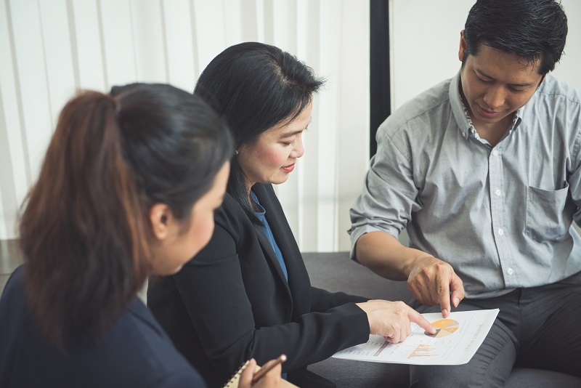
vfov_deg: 19.5
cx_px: 290
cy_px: 194
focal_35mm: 70
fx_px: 1130
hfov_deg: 28.8
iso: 500
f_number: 4
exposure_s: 1/200
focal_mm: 70
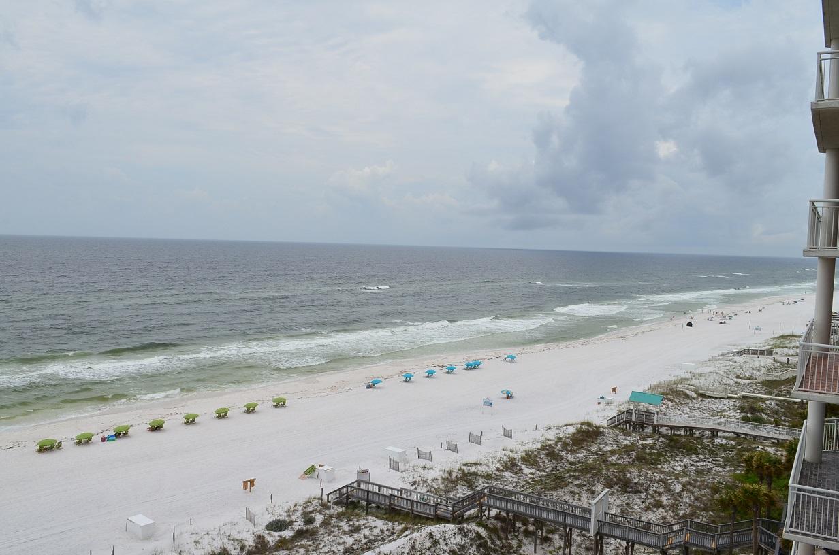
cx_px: 420
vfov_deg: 43.4
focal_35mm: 30
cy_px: 278
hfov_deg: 62.0
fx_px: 698
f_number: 10
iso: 200
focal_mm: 20
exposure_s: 1/320
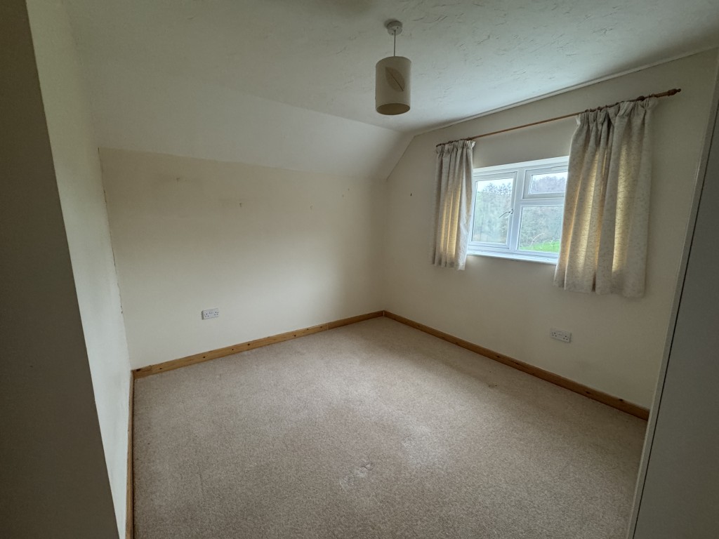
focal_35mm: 14
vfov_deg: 85.7
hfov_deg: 102.1
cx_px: 360
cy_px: 270
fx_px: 291
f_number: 2.2
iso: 400
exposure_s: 1/60
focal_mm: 2.22
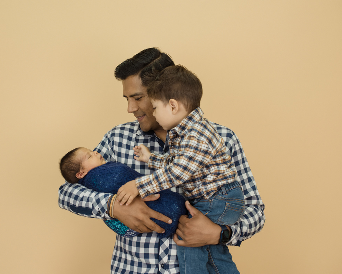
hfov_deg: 33.0
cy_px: 138
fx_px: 577
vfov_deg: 26.7
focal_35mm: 57
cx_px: 161
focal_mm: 50
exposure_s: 1/125
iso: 1250
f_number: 4
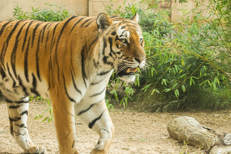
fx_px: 770
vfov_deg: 11.4
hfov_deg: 17.1
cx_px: 116
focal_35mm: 120
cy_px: 77
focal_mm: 80
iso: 800
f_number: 9
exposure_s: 1/200
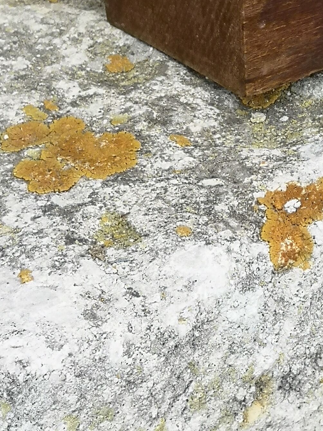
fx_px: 1767
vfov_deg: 13.6
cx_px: 394
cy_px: -34
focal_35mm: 142
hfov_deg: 10.3
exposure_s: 1/606
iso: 50
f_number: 1.8
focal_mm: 5.58
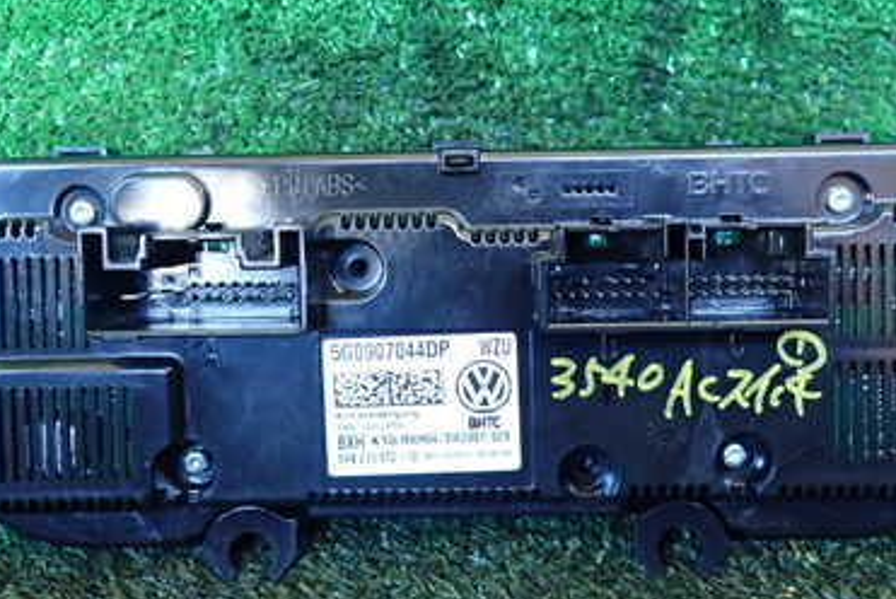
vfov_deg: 31.9
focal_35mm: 42
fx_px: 1046
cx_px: 464
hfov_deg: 46.4
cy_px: 273
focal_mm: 4.5
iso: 640
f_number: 2
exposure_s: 1/30
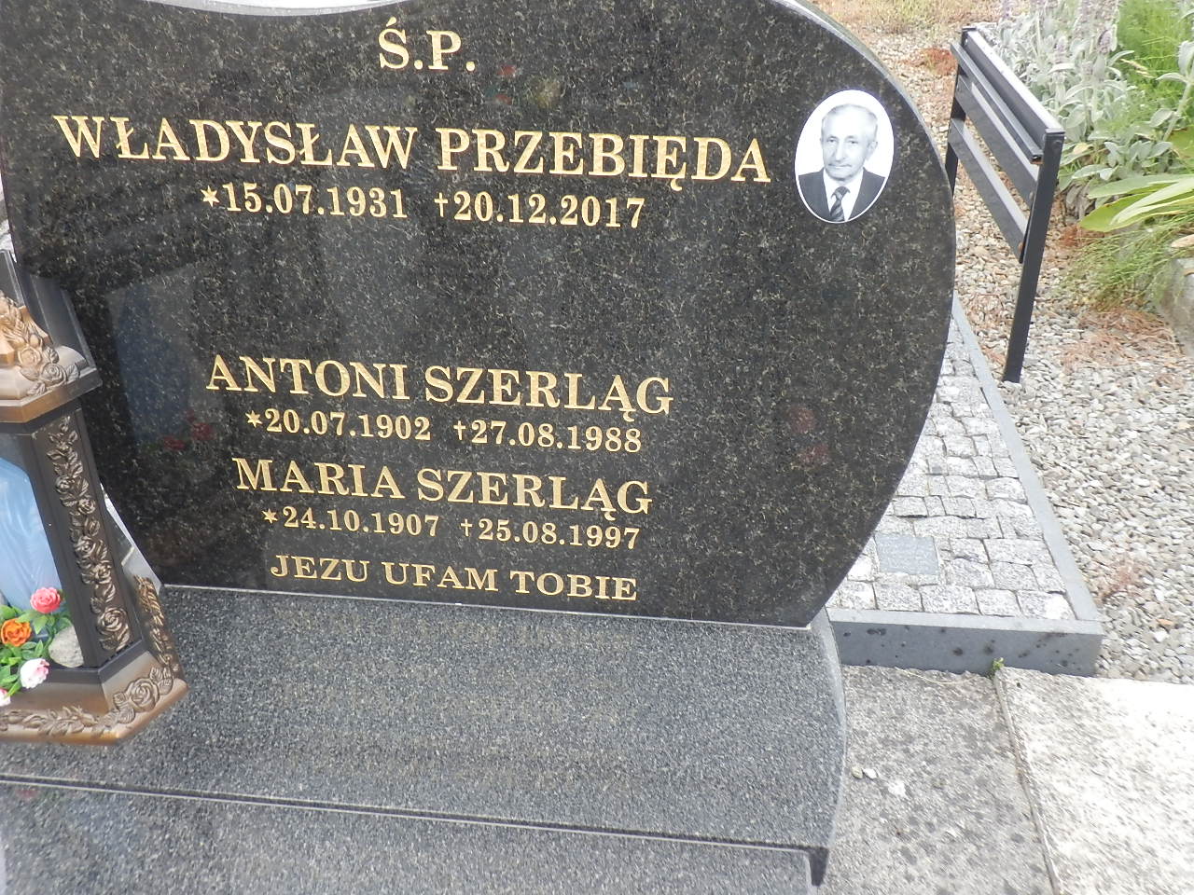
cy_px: 448
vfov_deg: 38.7
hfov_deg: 50.1
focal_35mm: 37
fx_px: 1276
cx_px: 597
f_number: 3.9
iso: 125
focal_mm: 6.6
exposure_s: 1/40
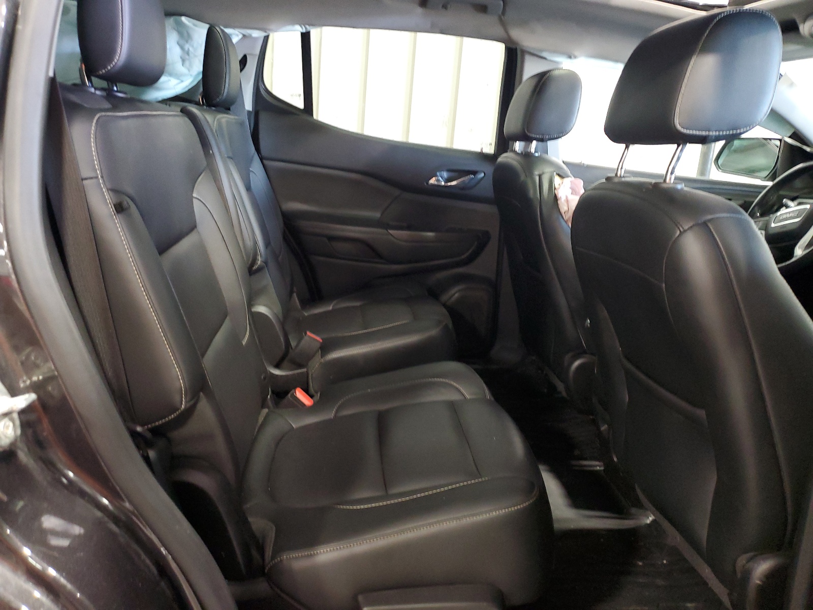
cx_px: 406
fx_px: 611
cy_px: 305
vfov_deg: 53.1
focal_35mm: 26
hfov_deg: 67.3
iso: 282
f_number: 1.5
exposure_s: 1/17
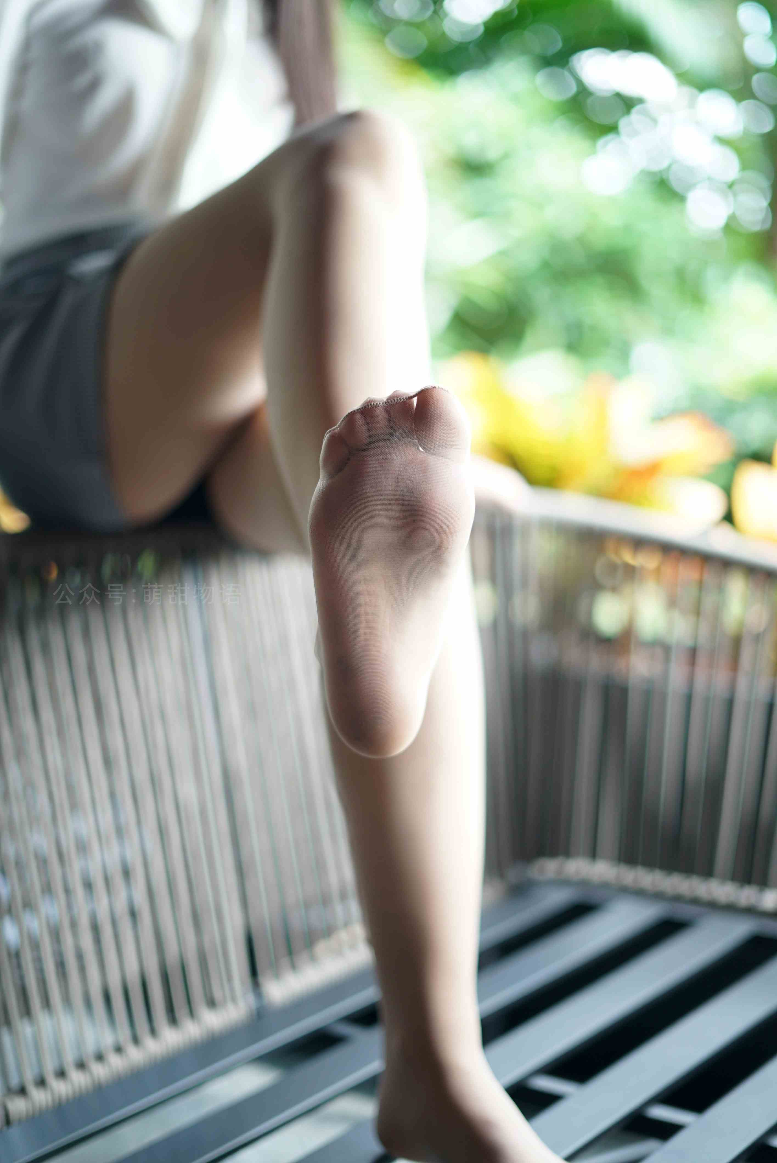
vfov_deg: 39.6
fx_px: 1617
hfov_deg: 27.0
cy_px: 582
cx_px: 388
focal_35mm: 50
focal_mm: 50
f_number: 1.8
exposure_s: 1/250
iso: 400
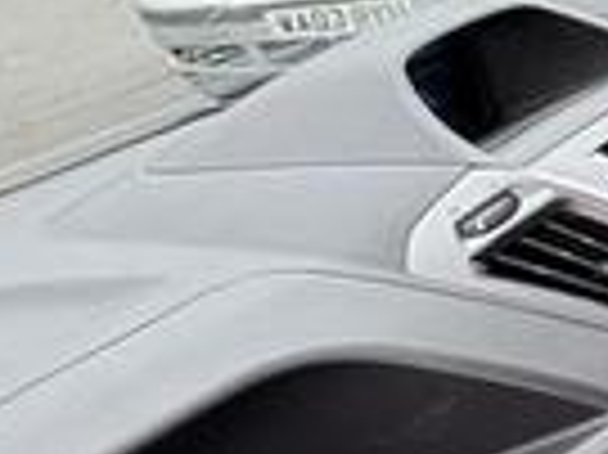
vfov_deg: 15.9
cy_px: 193
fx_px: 1632
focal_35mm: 93
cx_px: 1243
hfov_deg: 16.0
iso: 100
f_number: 2.2
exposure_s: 1/99
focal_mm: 2.22
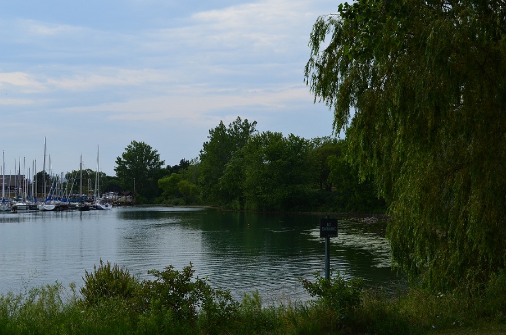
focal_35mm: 54
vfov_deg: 24.9
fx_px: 757
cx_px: 253
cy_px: 168
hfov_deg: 36.9
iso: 180
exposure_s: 1/250
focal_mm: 36
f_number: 8
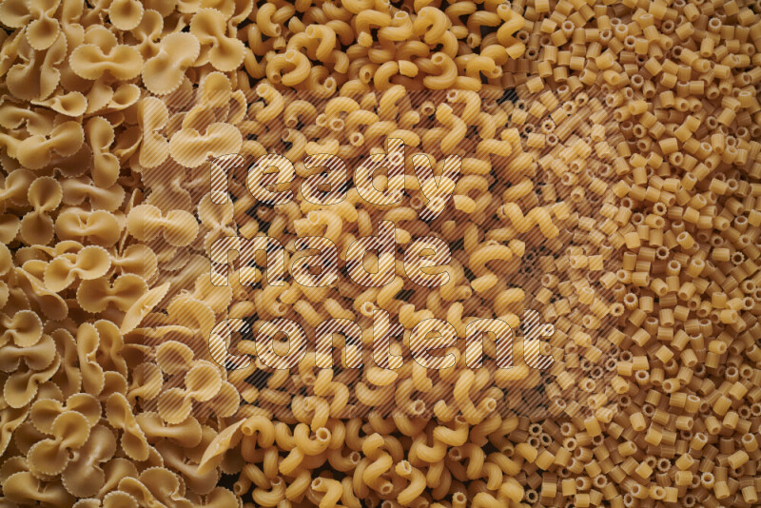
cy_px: 254
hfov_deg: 39.6
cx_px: 380
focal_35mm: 50
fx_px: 1057
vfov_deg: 27.0
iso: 160
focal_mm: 50
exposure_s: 1/100
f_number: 8
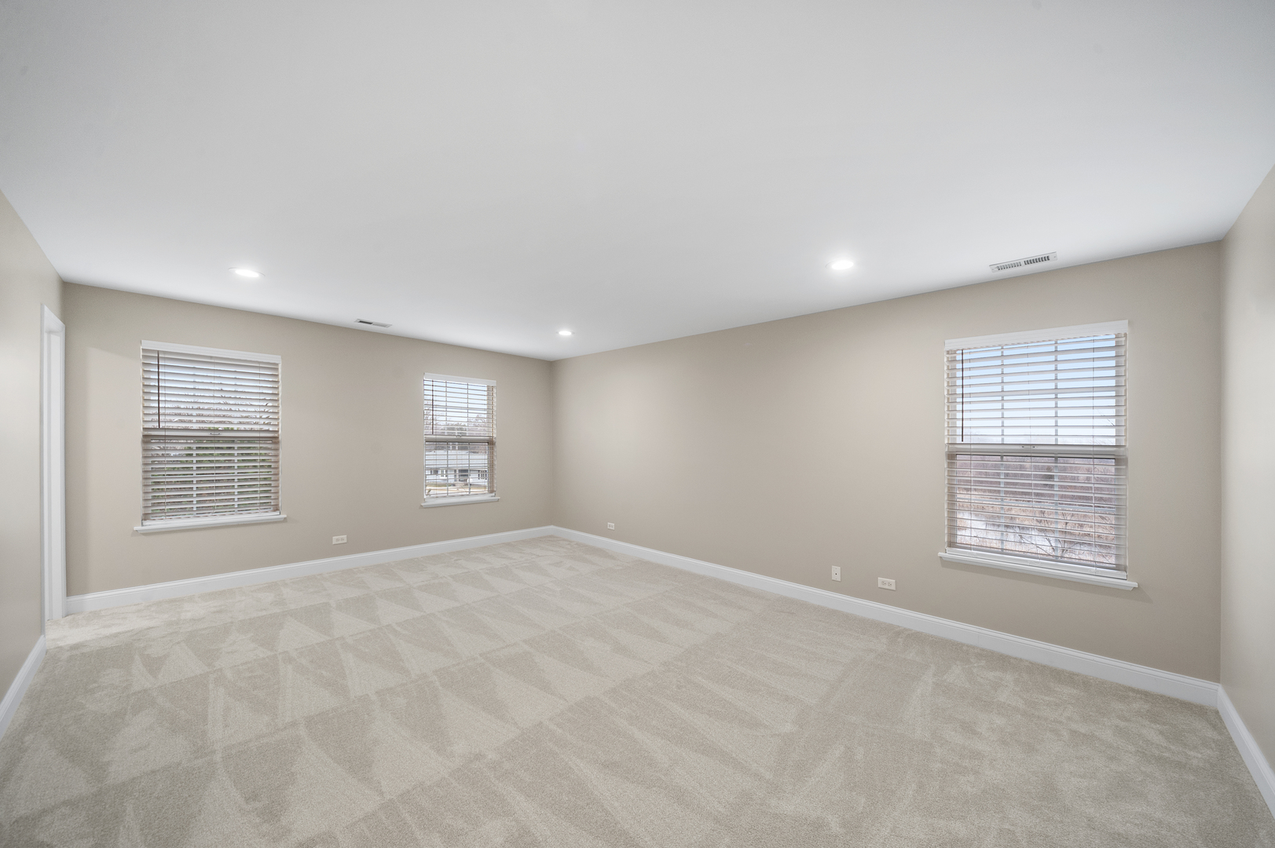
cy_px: 424
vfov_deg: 85.4
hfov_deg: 108.4
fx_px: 460
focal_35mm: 13
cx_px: 638
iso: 400
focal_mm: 13
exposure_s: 1/10
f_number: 8
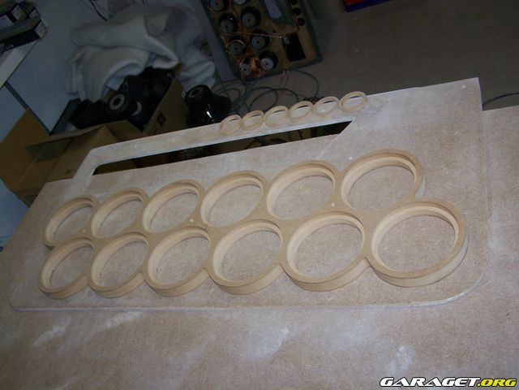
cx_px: 260
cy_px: 195
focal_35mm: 38
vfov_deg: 37.7
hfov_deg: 49.0
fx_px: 570
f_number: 2.8
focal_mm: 6.3
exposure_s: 1/60
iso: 80
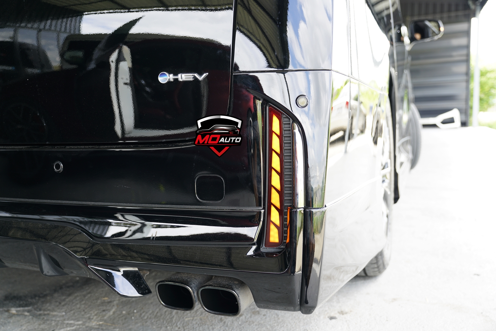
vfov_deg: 41.1
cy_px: 166
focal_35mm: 32
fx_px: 441
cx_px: 248
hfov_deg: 58.7
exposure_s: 1/60
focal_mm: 32
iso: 125
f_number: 4
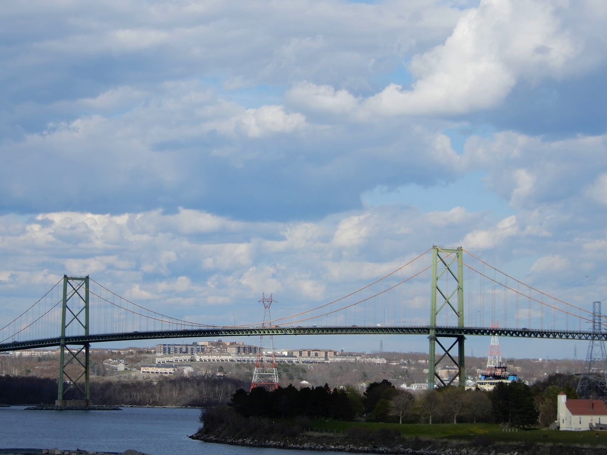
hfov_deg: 17.6
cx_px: 291
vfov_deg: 13.2
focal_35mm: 112
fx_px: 1964
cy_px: 234
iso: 80
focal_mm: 18.7
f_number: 5
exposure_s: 1/800
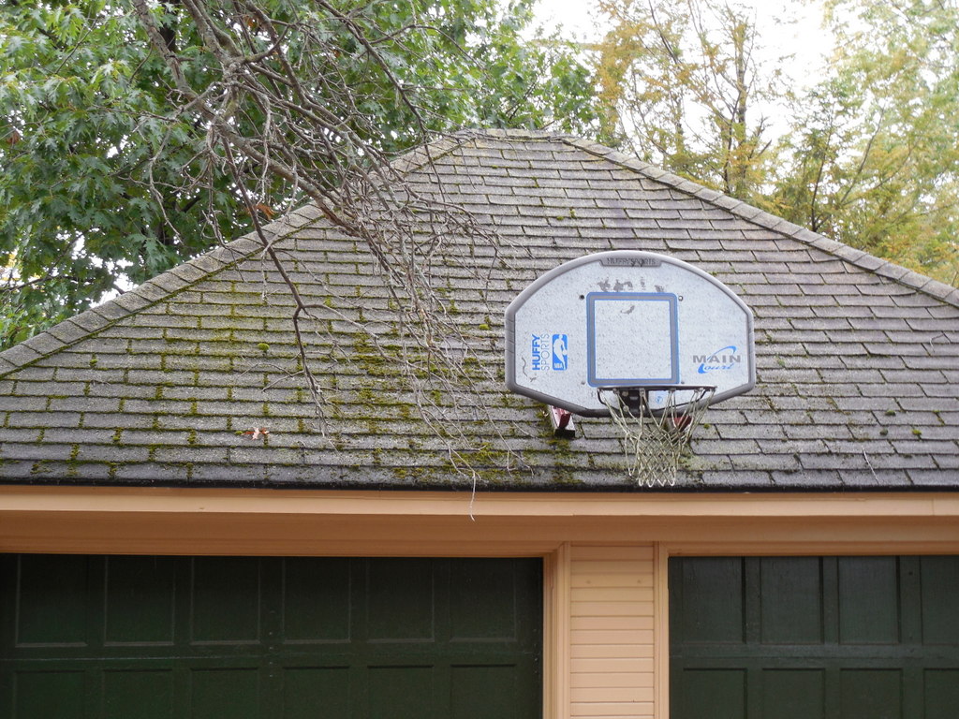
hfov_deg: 31.7
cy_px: 360
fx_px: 1690
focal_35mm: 61
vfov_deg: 24.0
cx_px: 480
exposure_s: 1/30
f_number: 4.3
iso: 125
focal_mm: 11
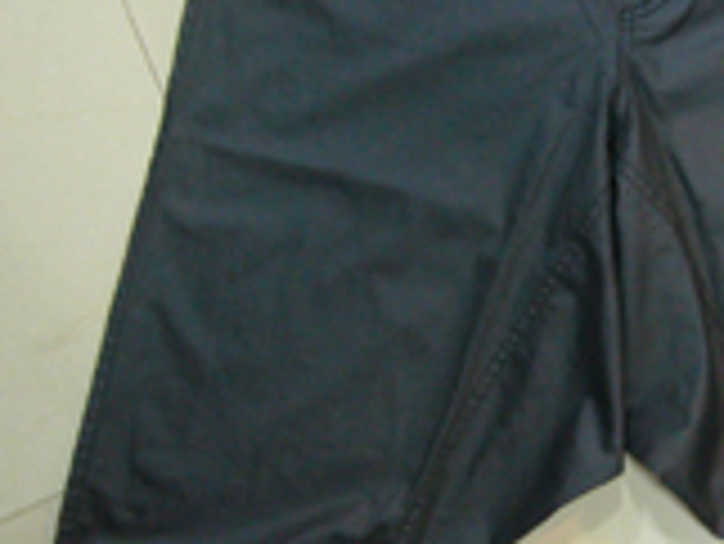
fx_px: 1821
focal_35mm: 87
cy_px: 207
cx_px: 616
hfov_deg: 22.1
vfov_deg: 17.0
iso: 200
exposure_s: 1/8
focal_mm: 5.8
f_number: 2.8
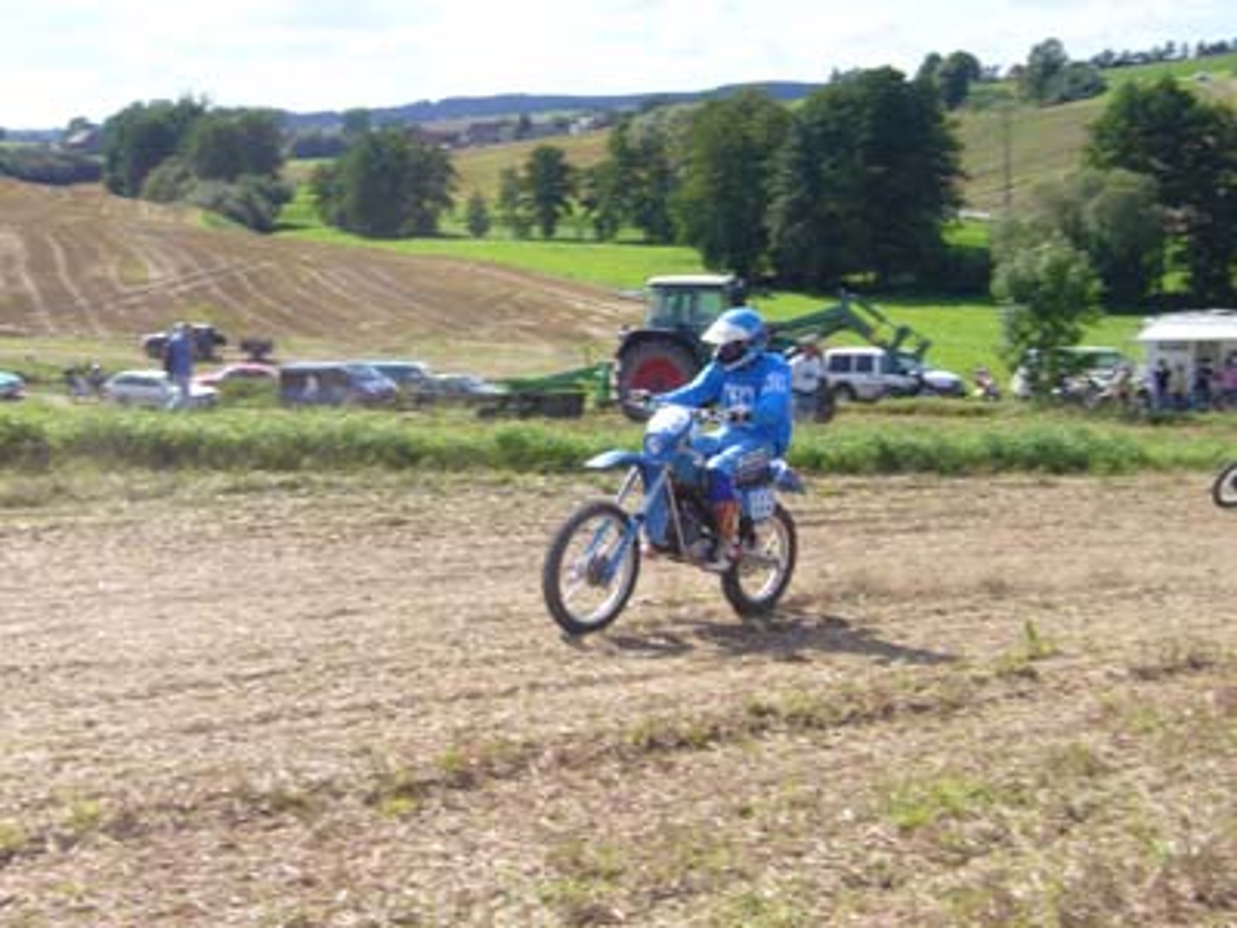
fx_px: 1787
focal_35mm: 50
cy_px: 464
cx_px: 618
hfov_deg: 38.2
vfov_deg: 29.1
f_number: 6.7
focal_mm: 8.3
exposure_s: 1/250
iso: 100
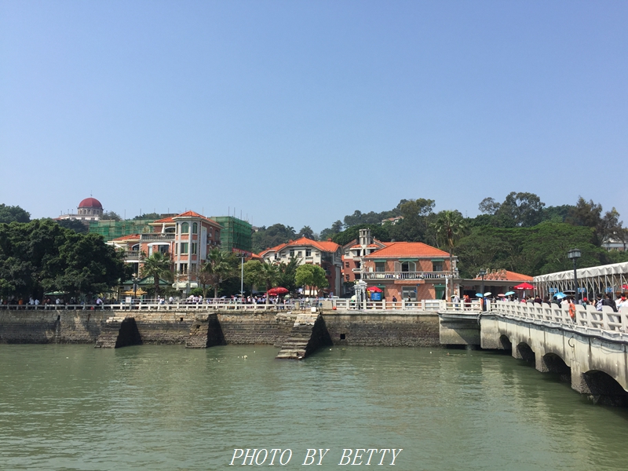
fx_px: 526
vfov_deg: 48.2
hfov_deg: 61.7
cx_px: 314
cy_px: 236
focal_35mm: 29
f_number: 2.2
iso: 32
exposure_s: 1/1883
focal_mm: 4.15
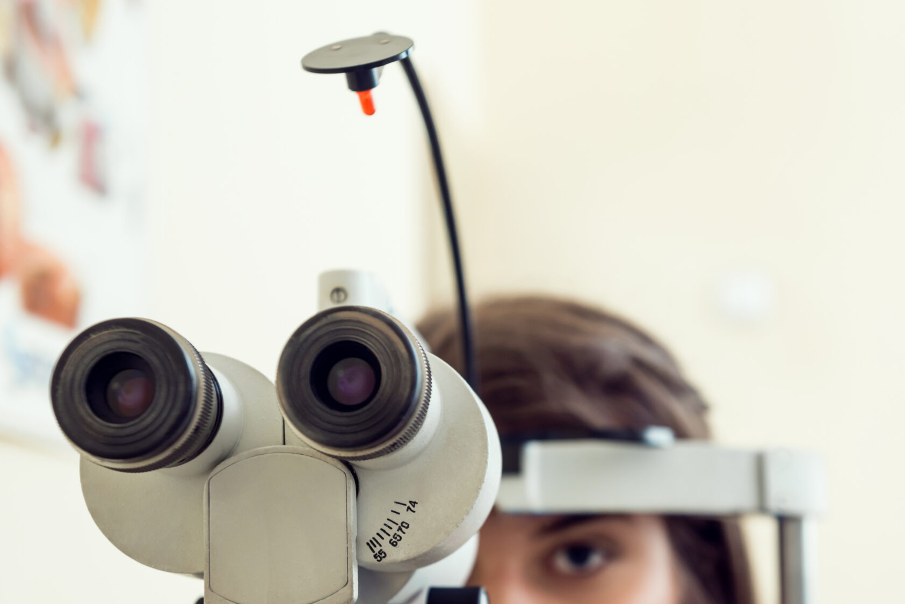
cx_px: 568
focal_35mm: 79
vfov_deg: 17.3
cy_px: 398
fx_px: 1987
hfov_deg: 25.6
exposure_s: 1/125
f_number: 5
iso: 100
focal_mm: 52
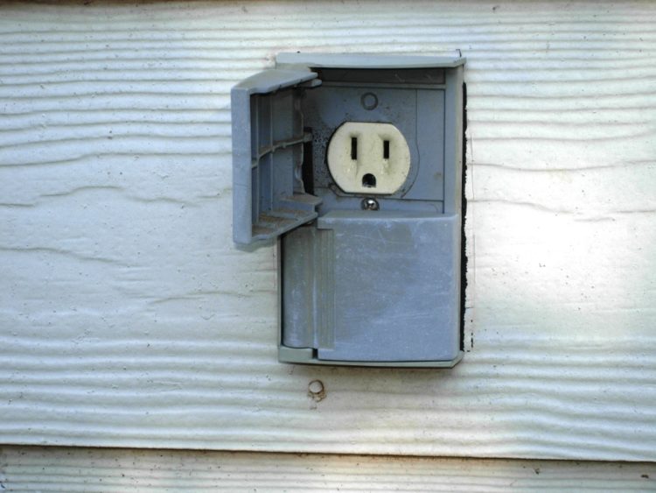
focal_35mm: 126
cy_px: 246
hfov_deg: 15.6
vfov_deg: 11.8
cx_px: 328
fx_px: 2389
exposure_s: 1/117
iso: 50
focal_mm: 26.3
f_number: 5.3
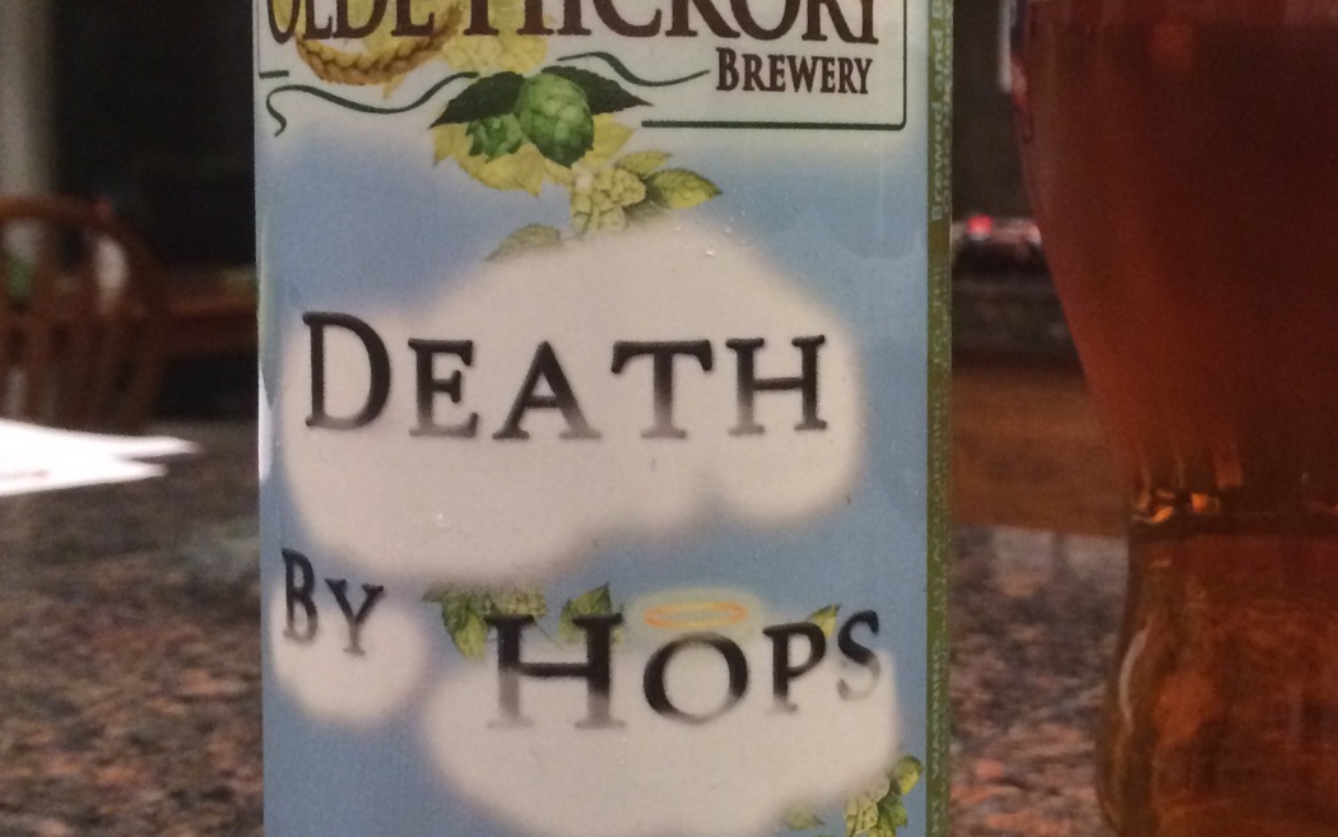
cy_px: 339
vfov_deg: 20.9
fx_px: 2262
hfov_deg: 32.6
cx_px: 912
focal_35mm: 62
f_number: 2.2
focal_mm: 4.12
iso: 320
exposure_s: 1/24
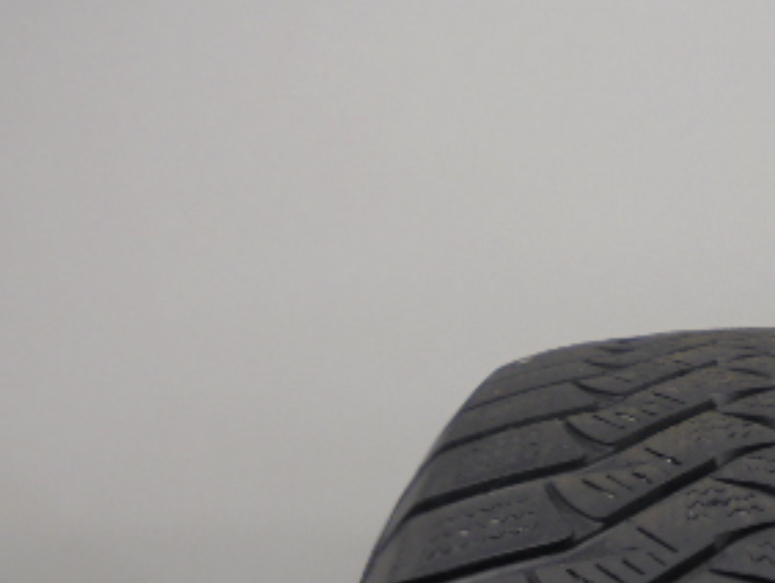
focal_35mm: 59
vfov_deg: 24.7
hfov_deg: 31.0
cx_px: 715
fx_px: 1322
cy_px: 385
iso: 100
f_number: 3.5
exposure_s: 1/30
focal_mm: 4.6
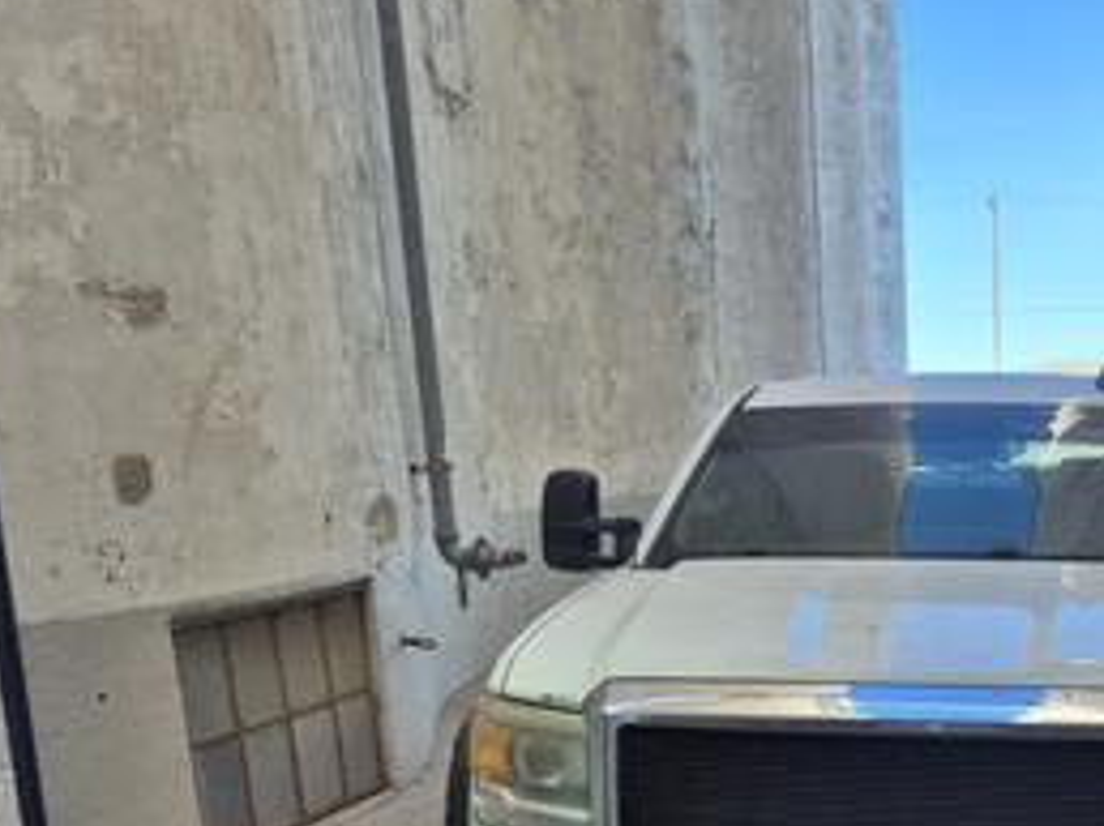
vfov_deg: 30.9
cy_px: 715
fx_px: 1434
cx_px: 839
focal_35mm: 45
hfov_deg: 40.8
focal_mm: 5.4
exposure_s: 1/548
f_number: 1.8
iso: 25
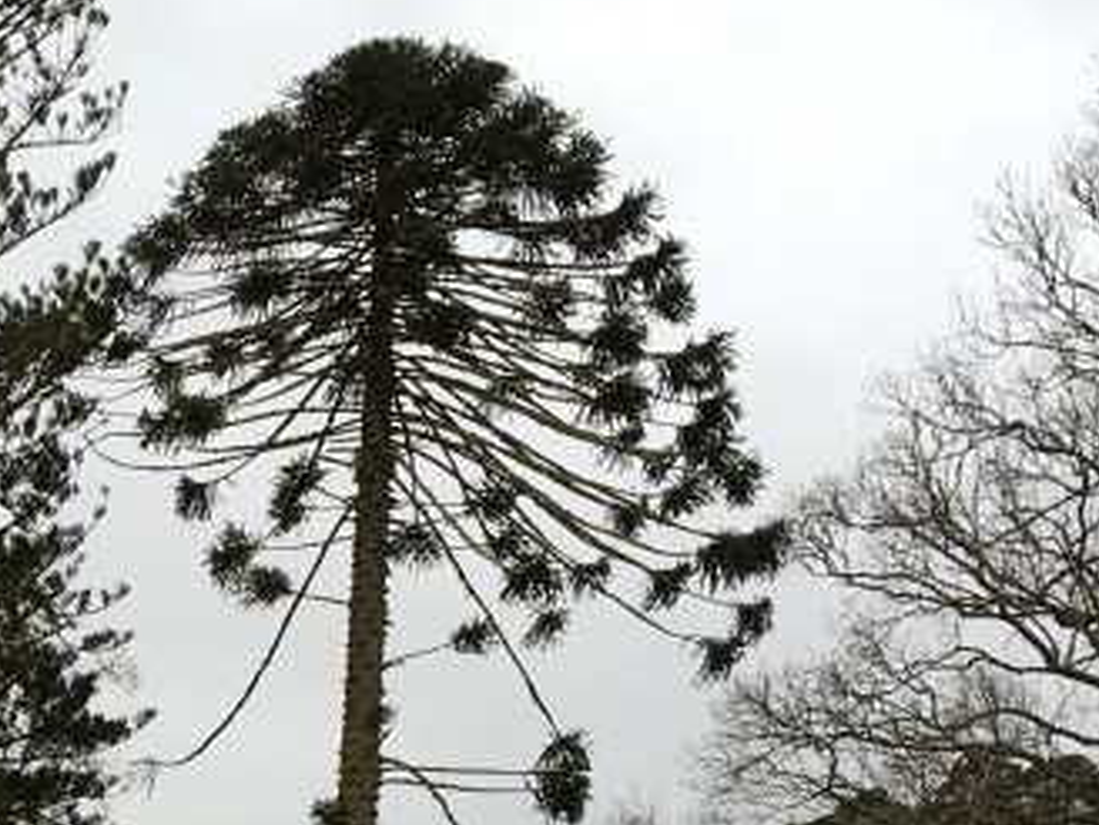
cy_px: 1348
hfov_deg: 17.4
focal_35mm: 106
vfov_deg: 13.0
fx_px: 3365
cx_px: -318
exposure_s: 1/398
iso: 25
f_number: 2.2
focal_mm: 4.15
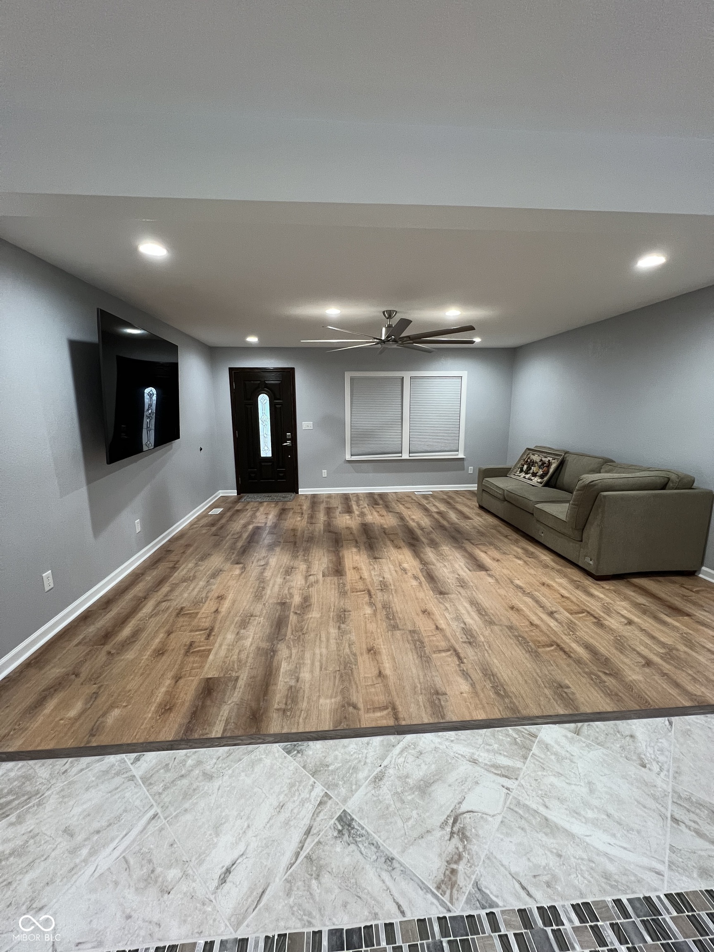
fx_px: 358
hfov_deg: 89.9
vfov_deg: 106.2
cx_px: 357
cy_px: 476
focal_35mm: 13
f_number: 1.8
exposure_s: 1/60
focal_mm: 1.57
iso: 320
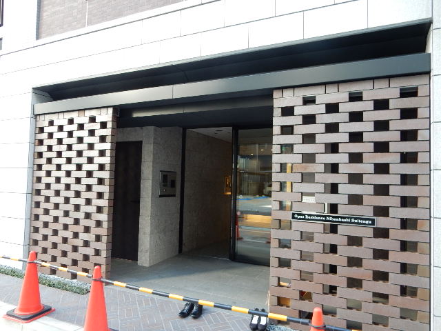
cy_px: 166
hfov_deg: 69.4
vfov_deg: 54.9
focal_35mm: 25
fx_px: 318
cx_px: 220
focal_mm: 4.5
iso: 125
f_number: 3.7
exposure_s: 1/40
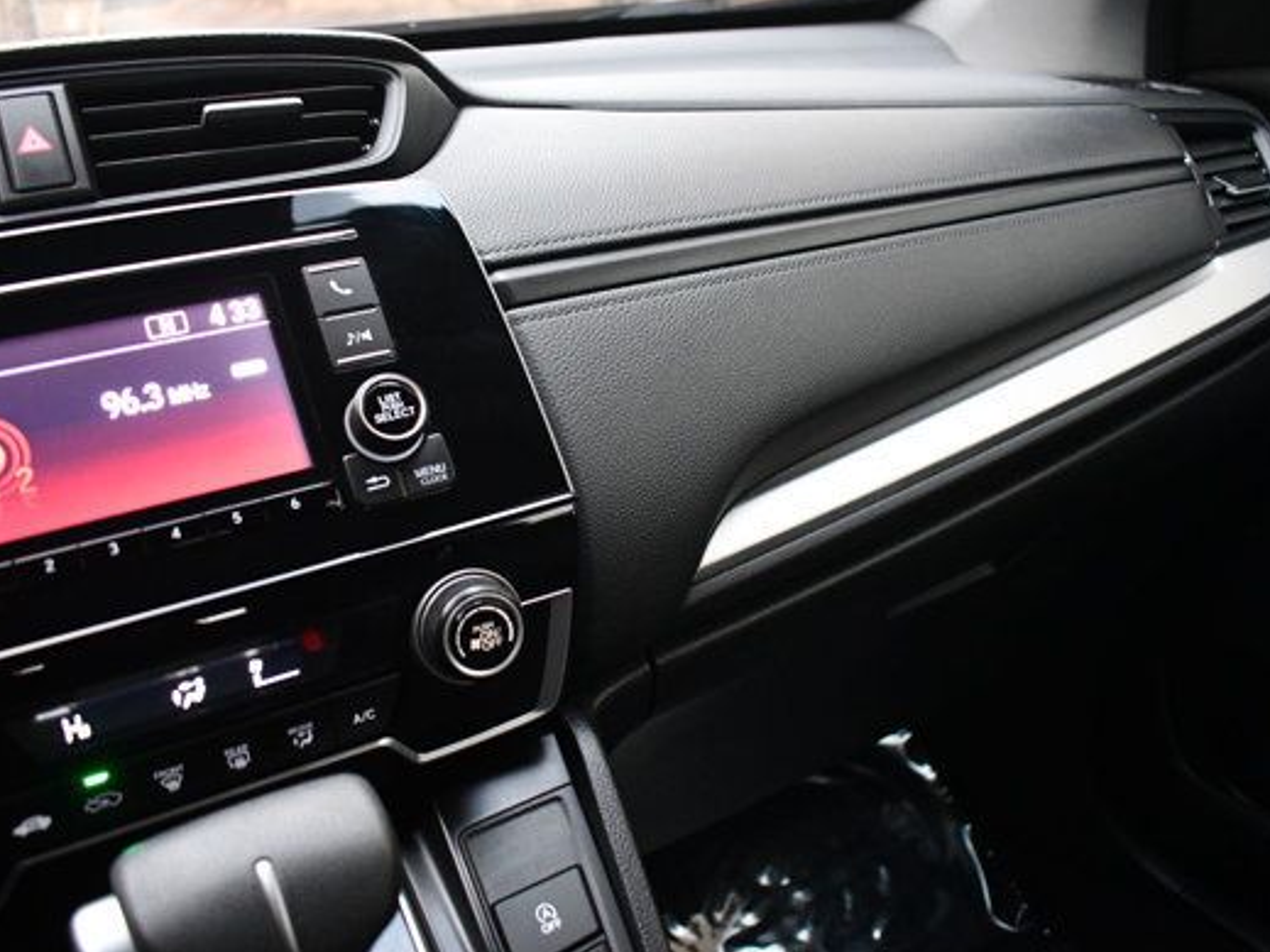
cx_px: 656
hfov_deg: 56.8
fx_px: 1174
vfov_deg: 44.1
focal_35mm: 32
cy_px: 476
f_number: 3.5
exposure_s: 1/60
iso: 4500
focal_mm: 18
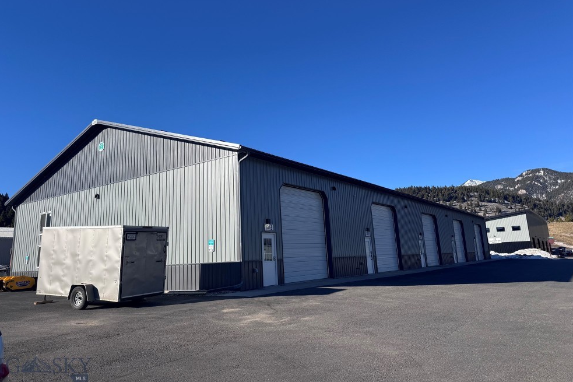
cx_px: 277
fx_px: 414
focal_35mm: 26
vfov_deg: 49.4
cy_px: 167
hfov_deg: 69.4
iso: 80
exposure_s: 1/4608
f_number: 1.78
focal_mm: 6.76
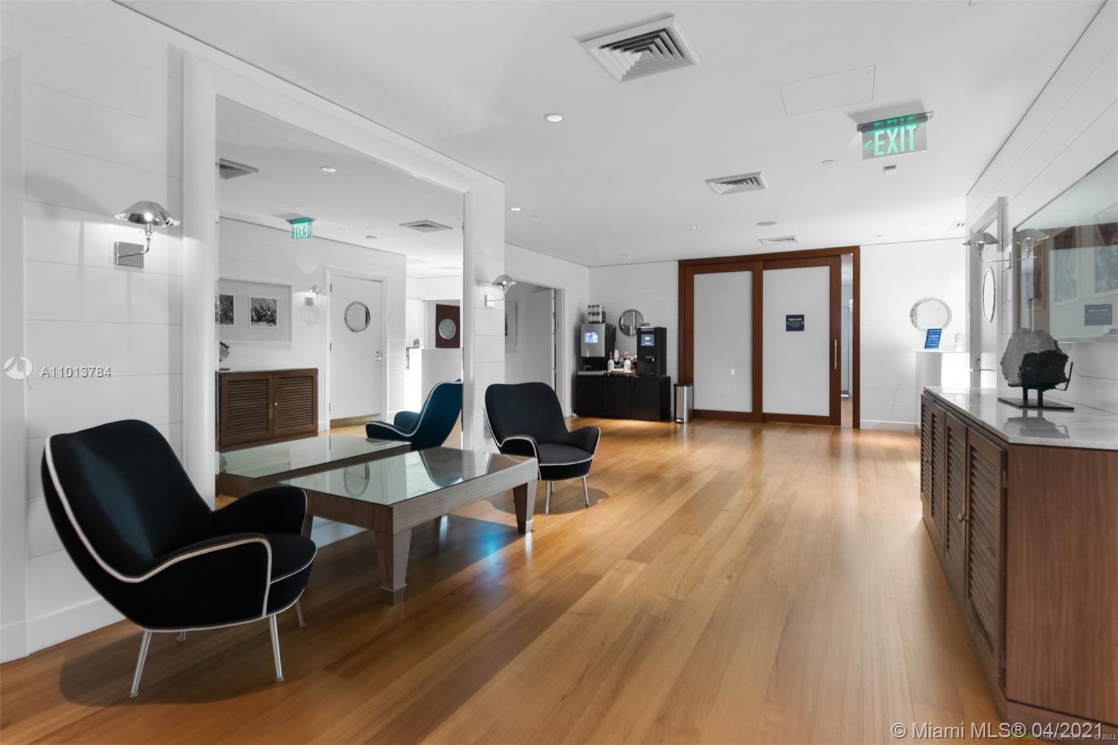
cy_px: 372
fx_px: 528
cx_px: 559
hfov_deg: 93.3
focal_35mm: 17
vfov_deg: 70.4
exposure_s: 1/5
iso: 640
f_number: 4
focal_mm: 17
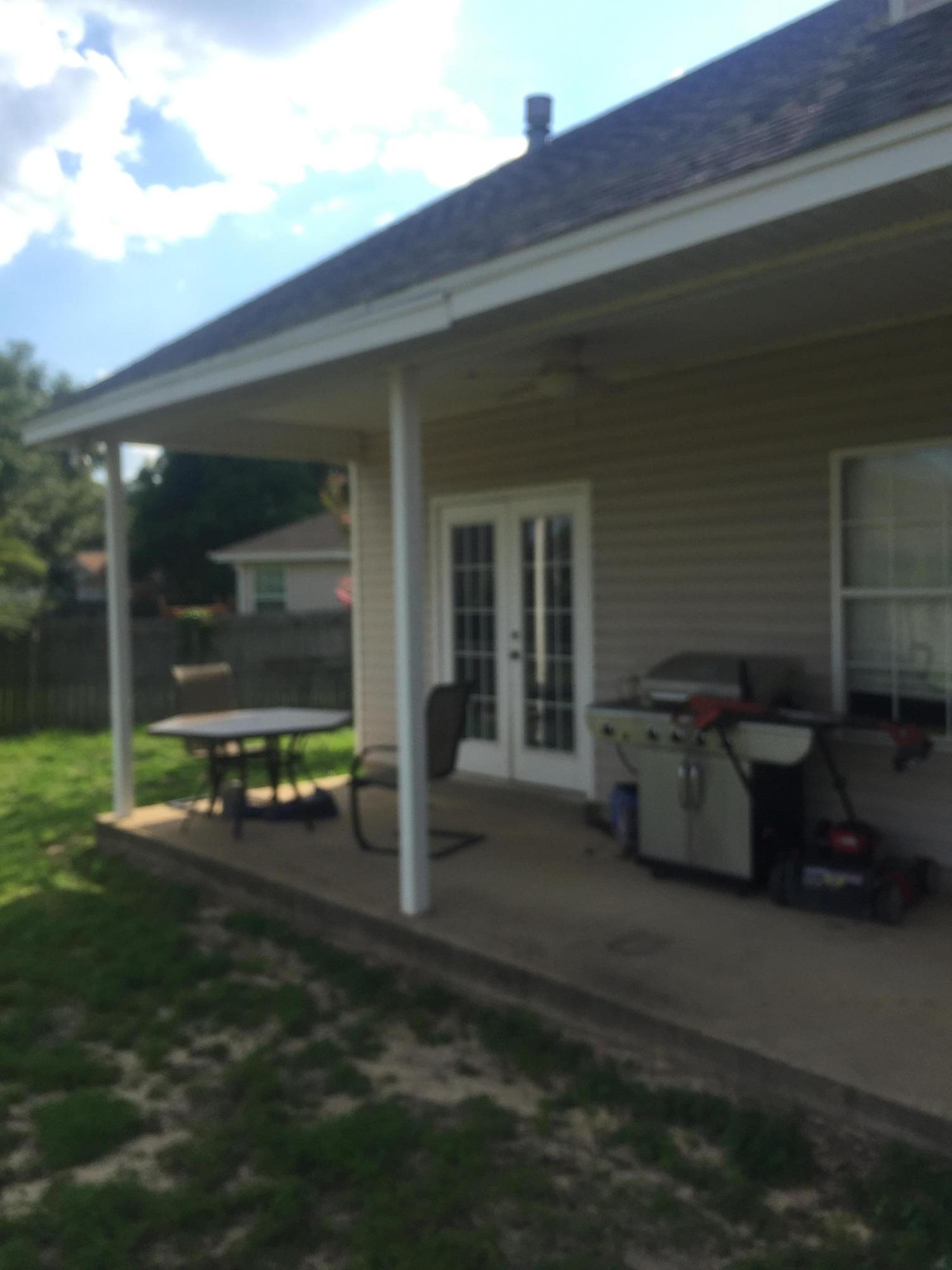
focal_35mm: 29
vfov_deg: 61.7
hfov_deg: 48.2
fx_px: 1063
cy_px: 635
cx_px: 476
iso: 32
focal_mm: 4.15
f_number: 2.2
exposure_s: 1/1364
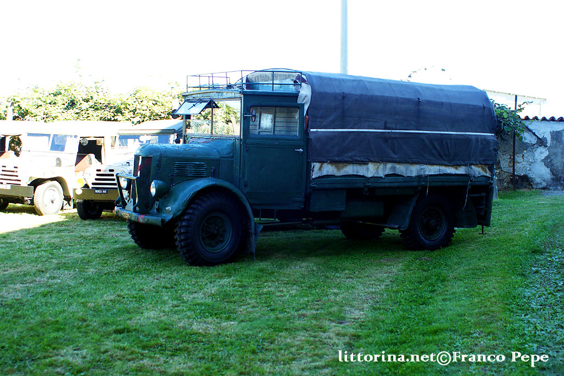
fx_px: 822
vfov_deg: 25.7
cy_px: 188
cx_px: 282
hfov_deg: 37.9
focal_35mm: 52
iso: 200
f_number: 4
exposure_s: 1/125
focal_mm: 35
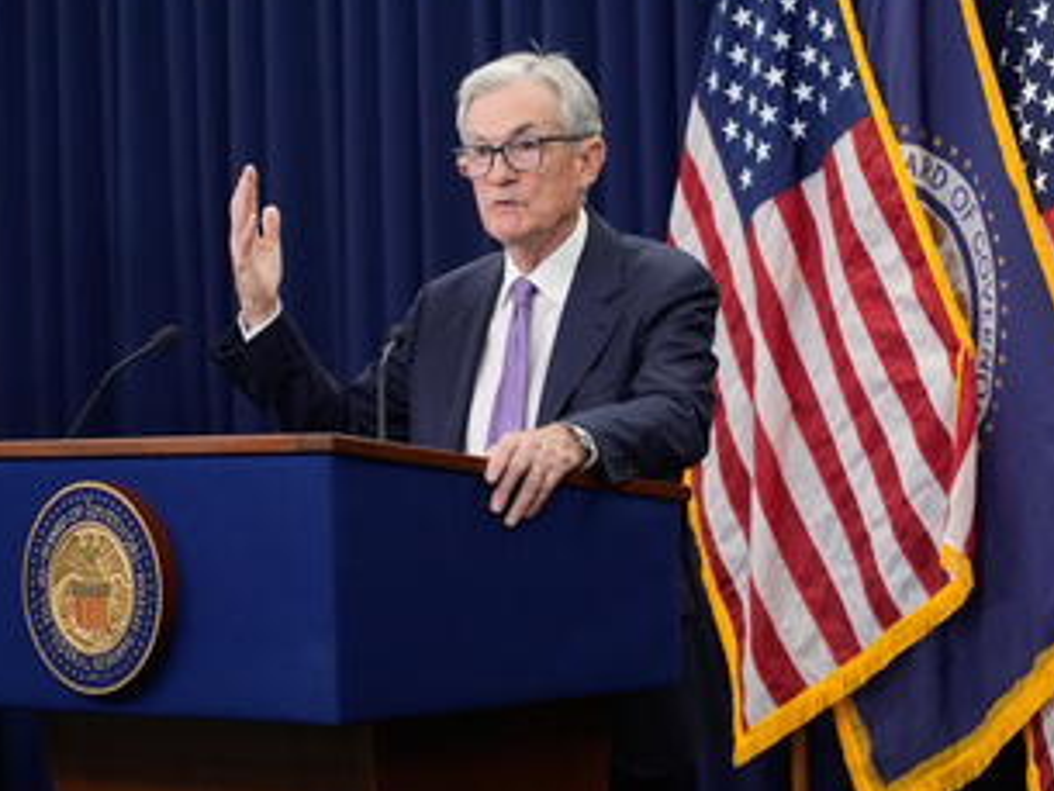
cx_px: 750
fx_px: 3442
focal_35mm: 113
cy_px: 402
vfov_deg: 13.1
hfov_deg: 17.3
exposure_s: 1/1250
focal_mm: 70
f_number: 2.8
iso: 2000
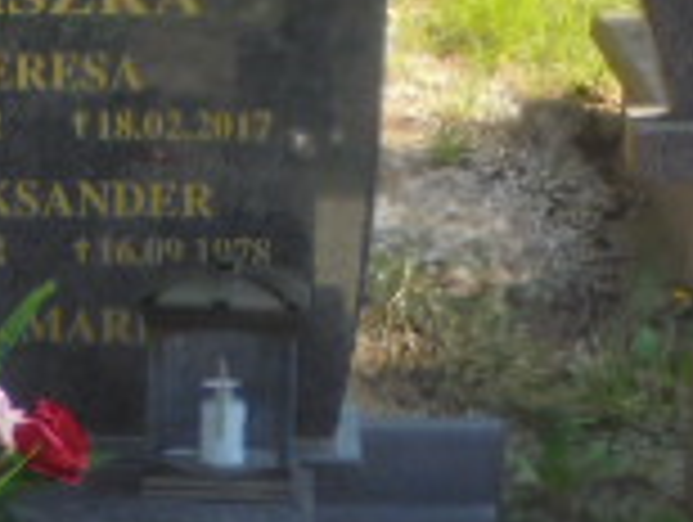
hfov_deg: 13.6
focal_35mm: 141
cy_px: 747
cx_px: -117
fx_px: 2827
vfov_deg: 10.3
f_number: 4
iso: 100
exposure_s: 1/200
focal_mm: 6.1
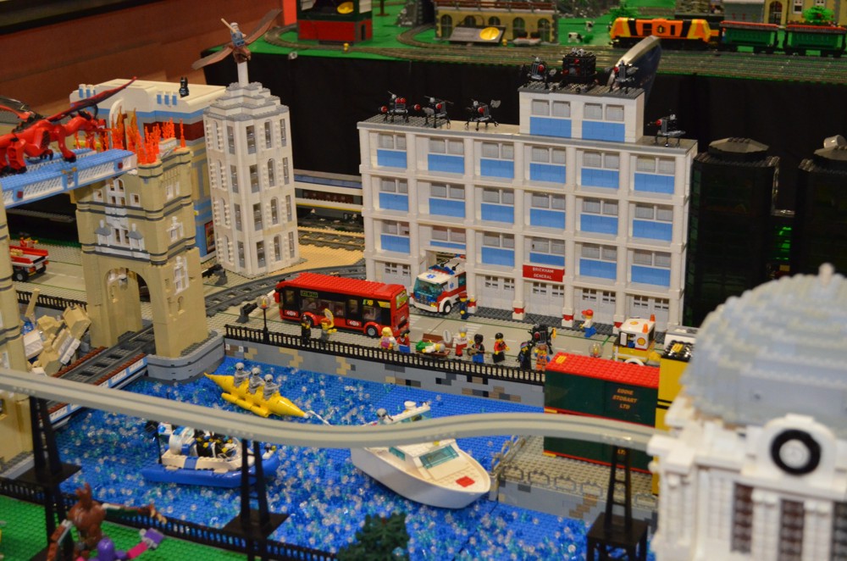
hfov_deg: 39.0
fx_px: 1197
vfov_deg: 26.4
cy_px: 280
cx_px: 424
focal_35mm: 51
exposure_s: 1/60
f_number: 5
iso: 3200
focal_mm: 34
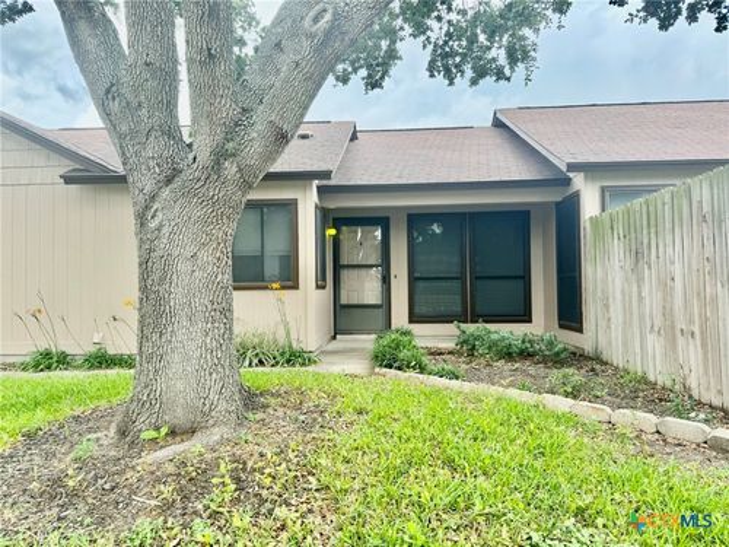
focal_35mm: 24
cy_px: 274
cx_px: 364
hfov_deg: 71.6
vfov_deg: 56.8
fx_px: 505
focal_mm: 6.76
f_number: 1.78
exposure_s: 1/639
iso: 80
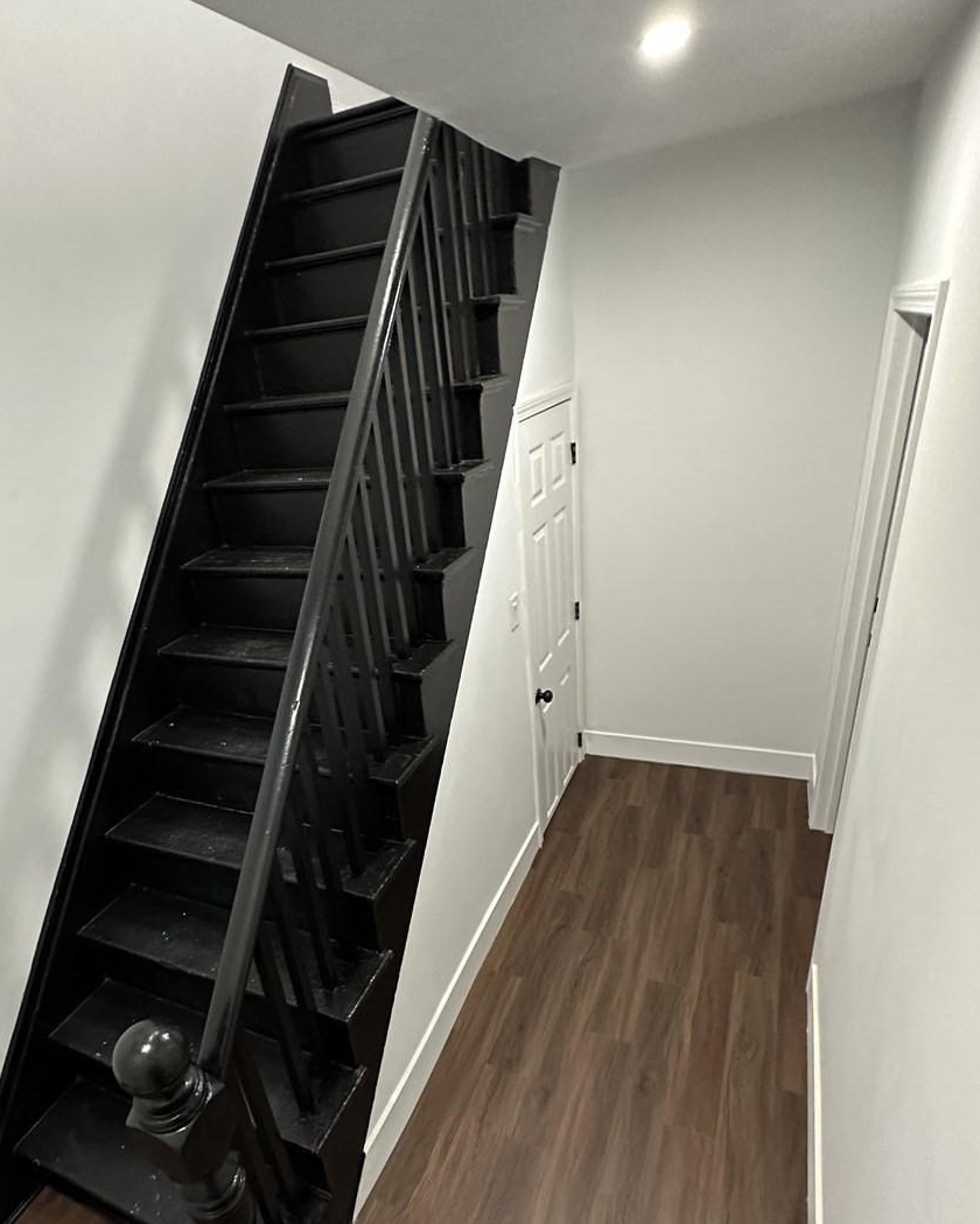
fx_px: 725
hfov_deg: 67.6
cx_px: 404
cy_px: 743
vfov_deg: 79.3
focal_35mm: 20
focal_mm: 2.22
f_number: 2.2
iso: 500
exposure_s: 1/60
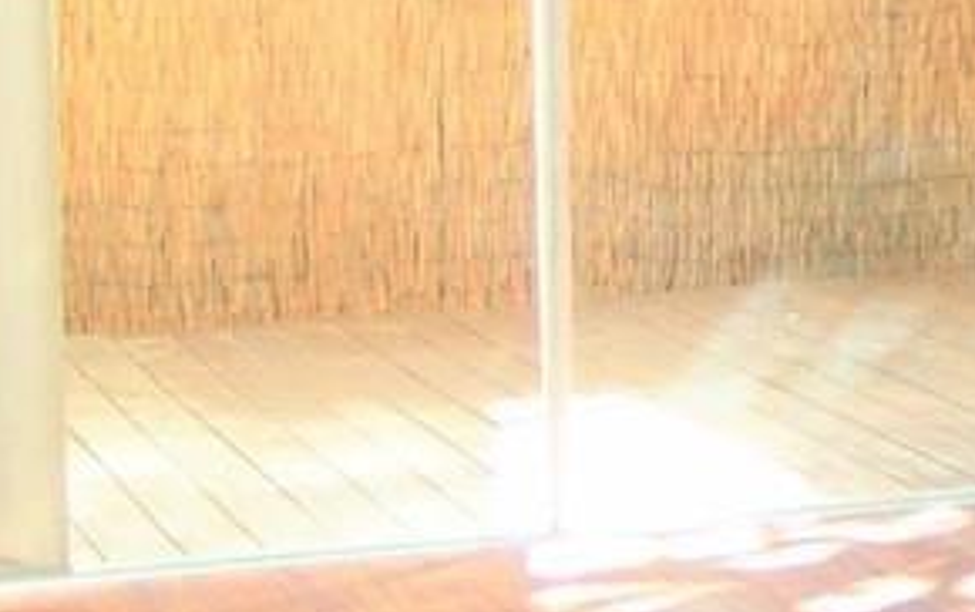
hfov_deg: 13.5
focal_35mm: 142
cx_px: 1607
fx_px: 3778
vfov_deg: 9.2
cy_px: -64
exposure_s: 1/40
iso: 160
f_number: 2.8
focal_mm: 5.8
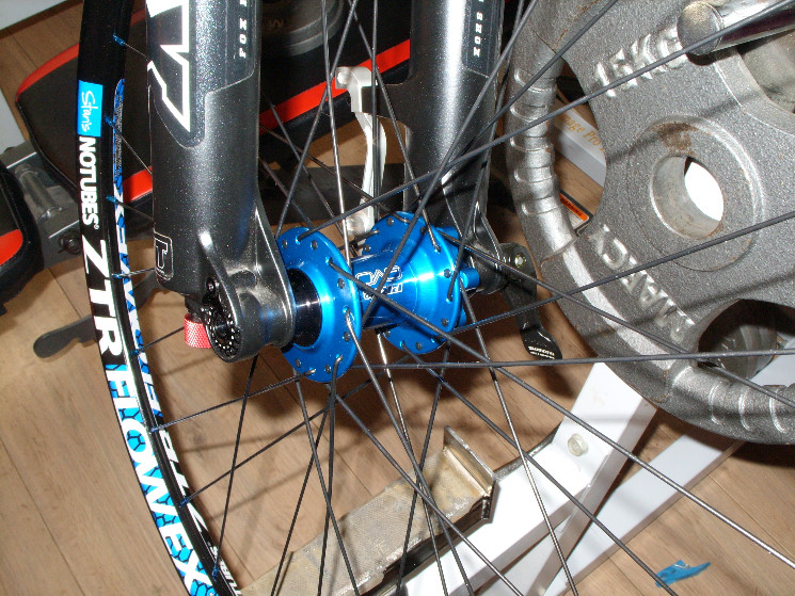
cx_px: 398
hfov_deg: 49.0
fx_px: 873
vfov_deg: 37.7
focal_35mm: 38
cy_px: 298
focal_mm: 7.8
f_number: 7.4
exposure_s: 1/30
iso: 300
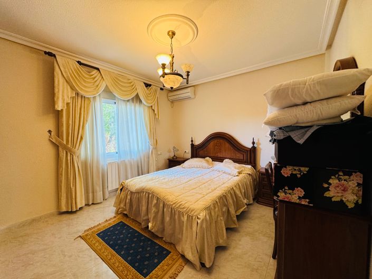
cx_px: 186
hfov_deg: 102.1
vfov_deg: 85.6
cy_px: 140
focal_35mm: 14
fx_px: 150
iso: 160
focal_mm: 2.22
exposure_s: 1/50
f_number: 2.2
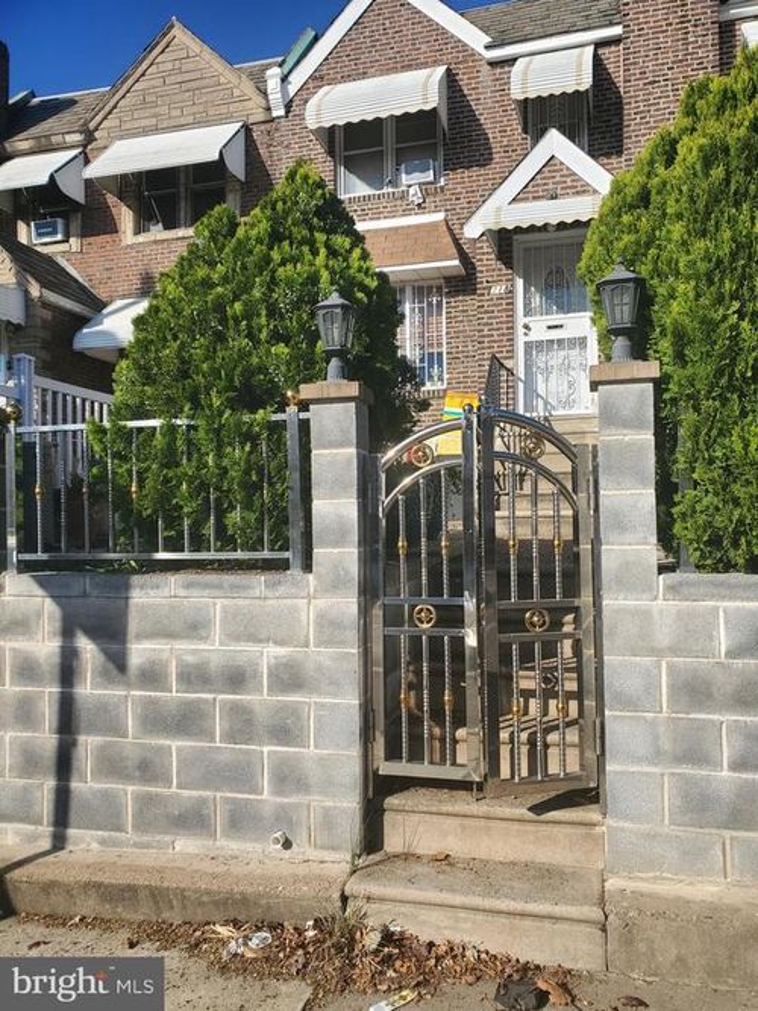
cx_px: 379
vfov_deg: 67.3
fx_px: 759
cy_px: 506
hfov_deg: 53.0
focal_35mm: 26
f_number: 2.4
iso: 50
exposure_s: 1/1343
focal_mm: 4.3
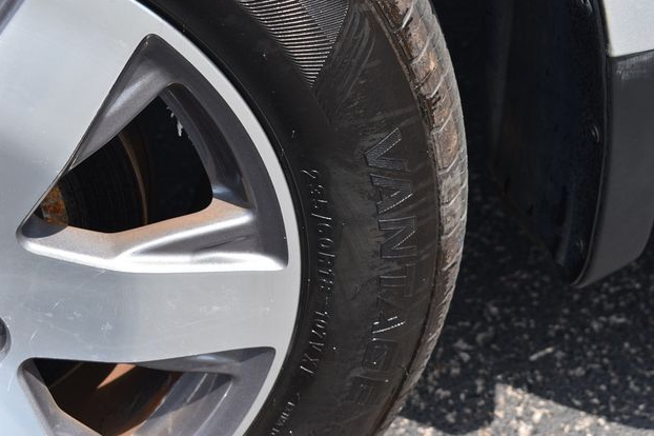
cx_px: 334
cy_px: 223
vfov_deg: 19.6
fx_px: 1262
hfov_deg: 29.0
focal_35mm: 70
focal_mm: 45
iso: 200
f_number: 8
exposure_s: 1/250
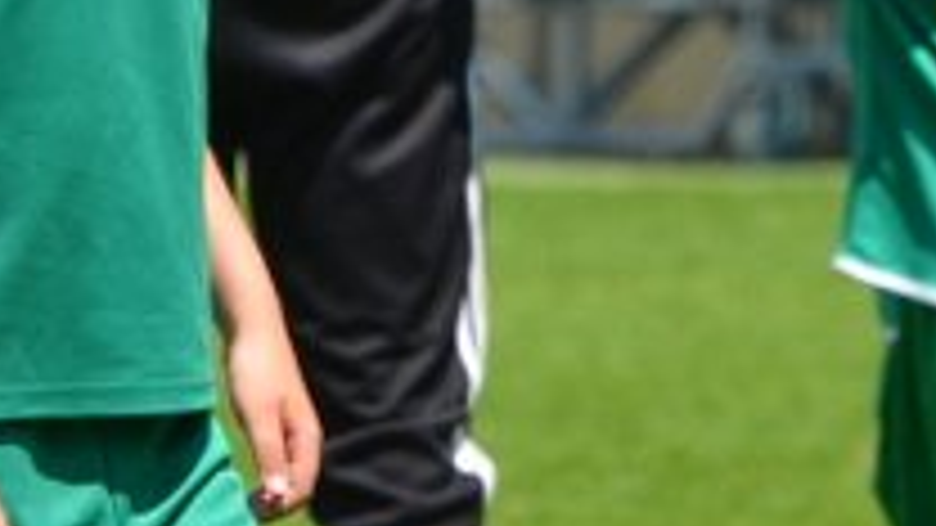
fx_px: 47106
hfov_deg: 1.1
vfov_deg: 0.6
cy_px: 191
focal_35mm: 1898
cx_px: 432
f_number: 6.3
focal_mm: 210
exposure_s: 1/640
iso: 200
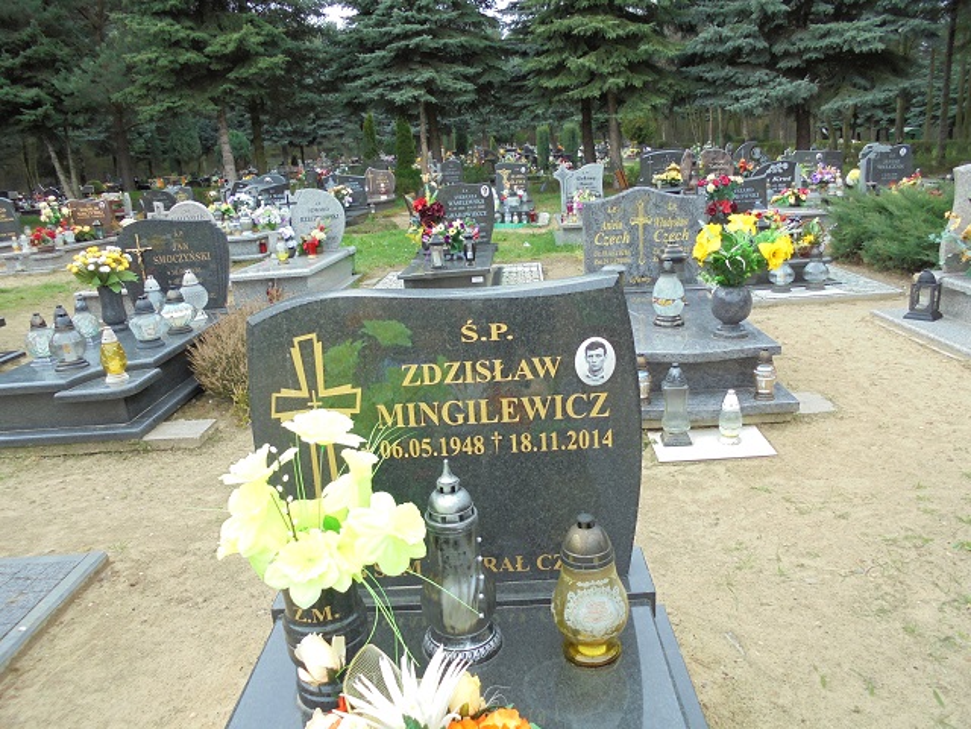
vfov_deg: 53.1
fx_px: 729
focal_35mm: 26
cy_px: 364
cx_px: 486
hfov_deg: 67.3
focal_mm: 4.6
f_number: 3.5
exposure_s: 1/250
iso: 100
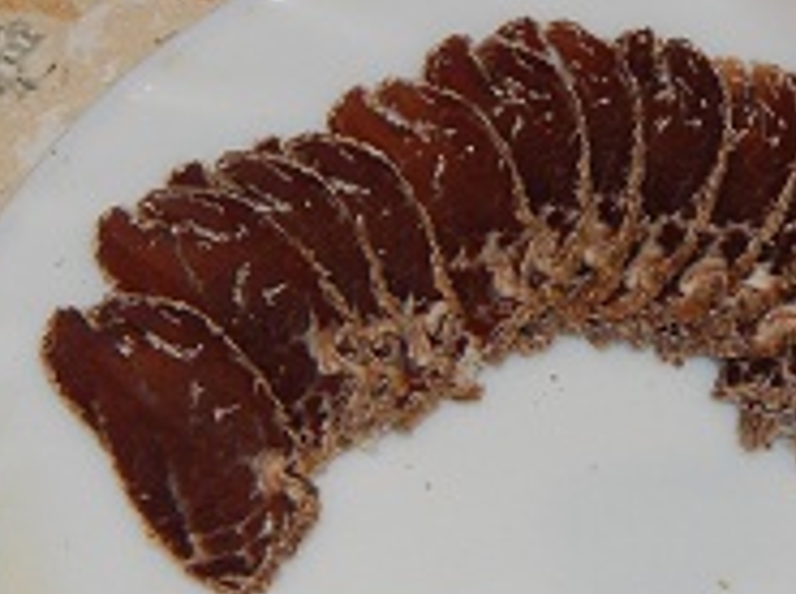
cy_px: 448
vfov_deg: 5.9
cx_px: 559
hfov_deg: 7.9
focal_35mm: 250
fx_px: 5738
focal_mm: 23.4
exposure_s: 1/60
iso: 200
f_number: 4.8
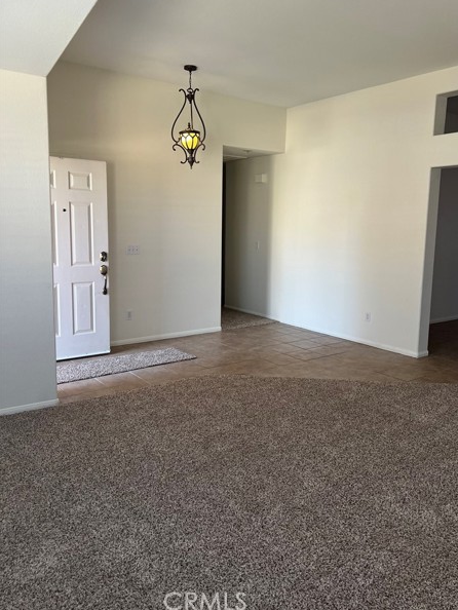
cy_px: 288
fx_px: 494
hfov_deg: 49.7
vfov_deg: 63.4
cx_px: 245
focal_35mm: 28
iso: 100
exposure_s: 1/121
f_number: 1.5
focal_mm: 5.7
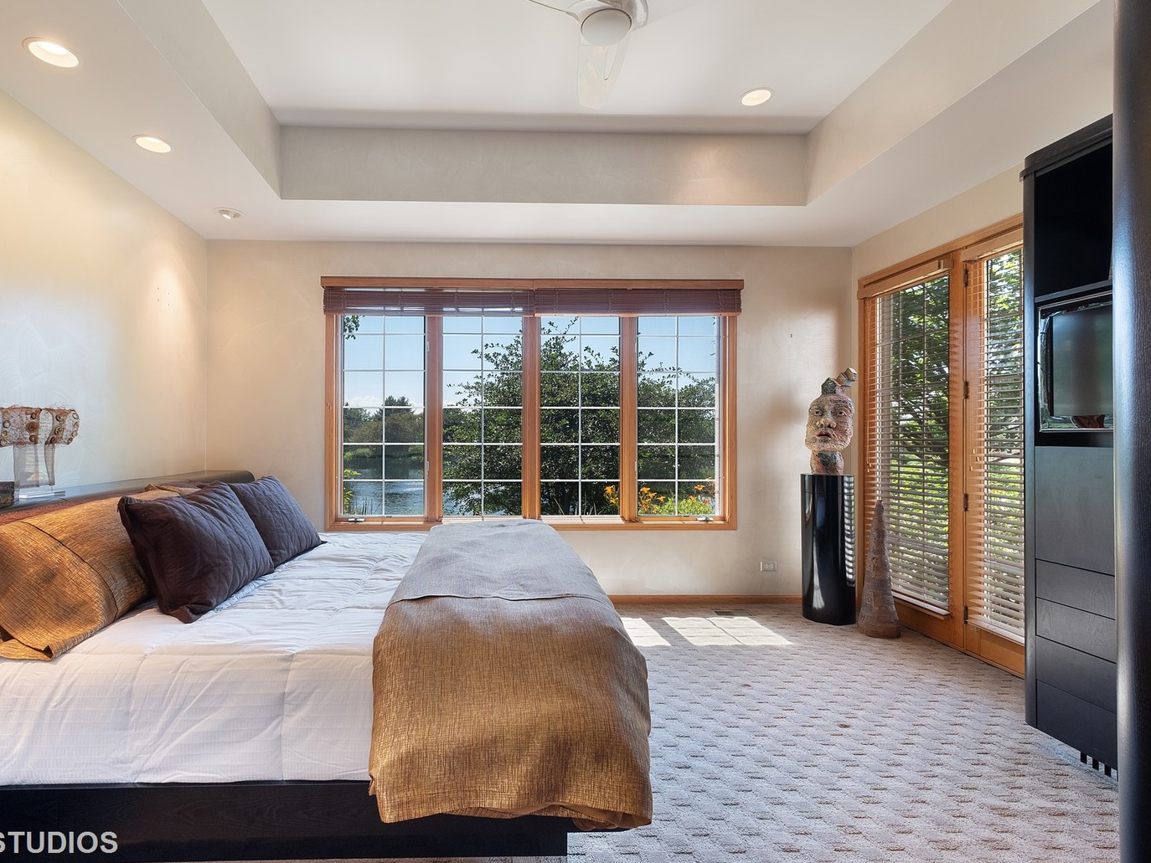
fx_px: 565
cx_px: 494
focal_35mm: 17
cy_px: 437
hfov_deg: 90.4
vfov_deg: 74.7
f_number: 8
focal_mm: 10
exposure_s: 1/8
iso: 200
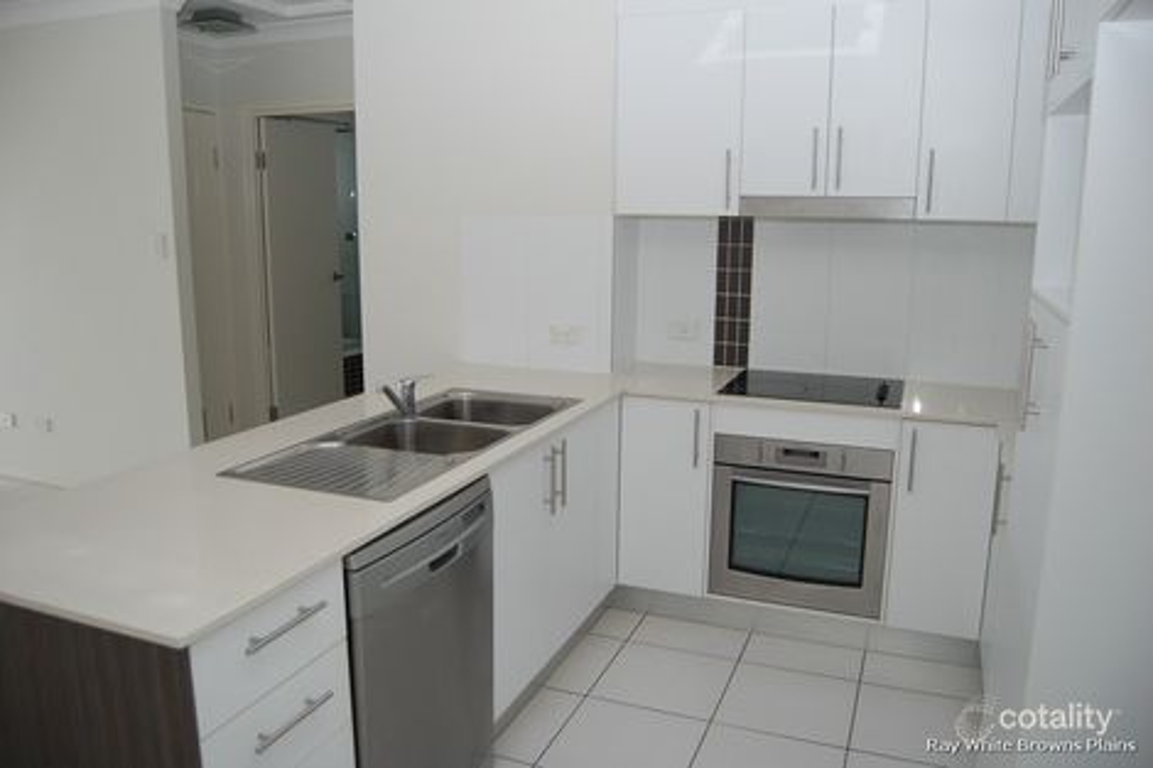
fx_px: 864
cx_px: 576
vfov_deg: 47.9
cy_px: 384
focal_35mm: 27
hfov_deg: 67.4
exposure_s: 1/60
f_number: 4
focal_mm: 18
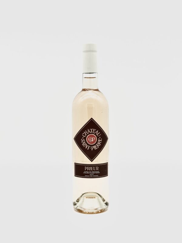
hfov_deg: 30.3
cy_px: 122
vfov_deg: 39.7
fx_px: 336
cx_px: 91
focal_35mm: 48
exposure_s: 1/1062
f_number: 1.78
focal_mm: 6.86
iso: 64
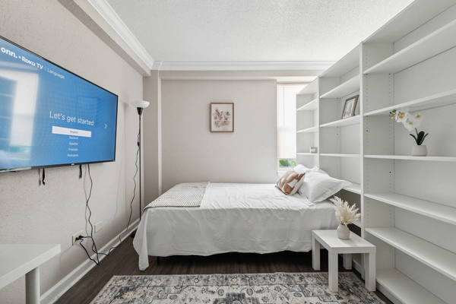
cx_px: 228
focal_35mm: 16
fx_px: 203
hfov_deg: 96.7
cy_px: 152
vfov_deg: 73.7
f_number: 8
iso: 400
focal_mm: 16
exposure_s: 1/6
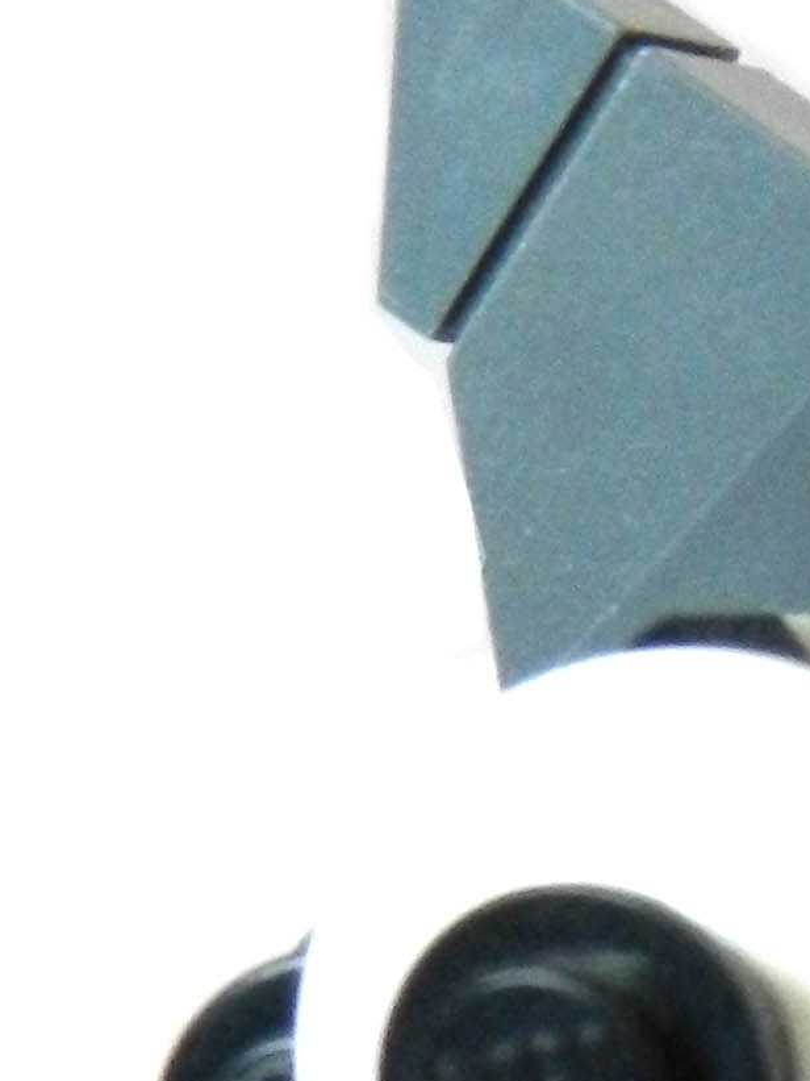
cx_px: 1765
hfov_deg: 5.0
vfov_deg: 6.7
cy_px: 1785
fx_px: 9115
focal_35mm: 292
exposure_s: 1/25
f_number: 4.6
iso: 400
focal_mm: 10.7
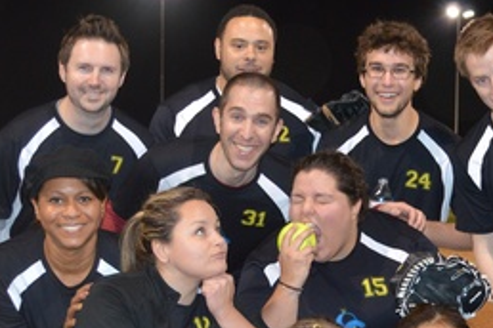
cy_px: 333
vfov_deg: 11.6
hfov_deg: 17.4
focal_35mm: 117
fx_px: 1602
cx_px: 380
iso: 500
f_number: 4.5
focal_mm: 28
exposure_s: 1/60
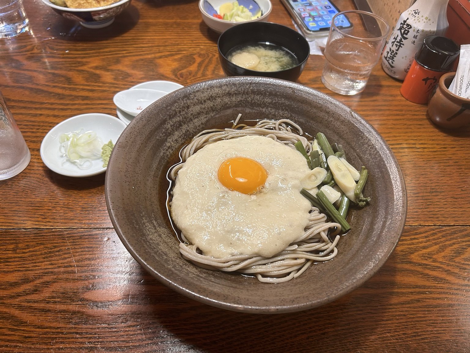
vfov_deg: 53.1
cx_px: 235
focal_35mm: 26
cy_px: 176
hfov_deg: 67.3
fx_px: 353
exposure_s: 1/50
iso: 125
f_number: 1.5
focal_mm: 5.7
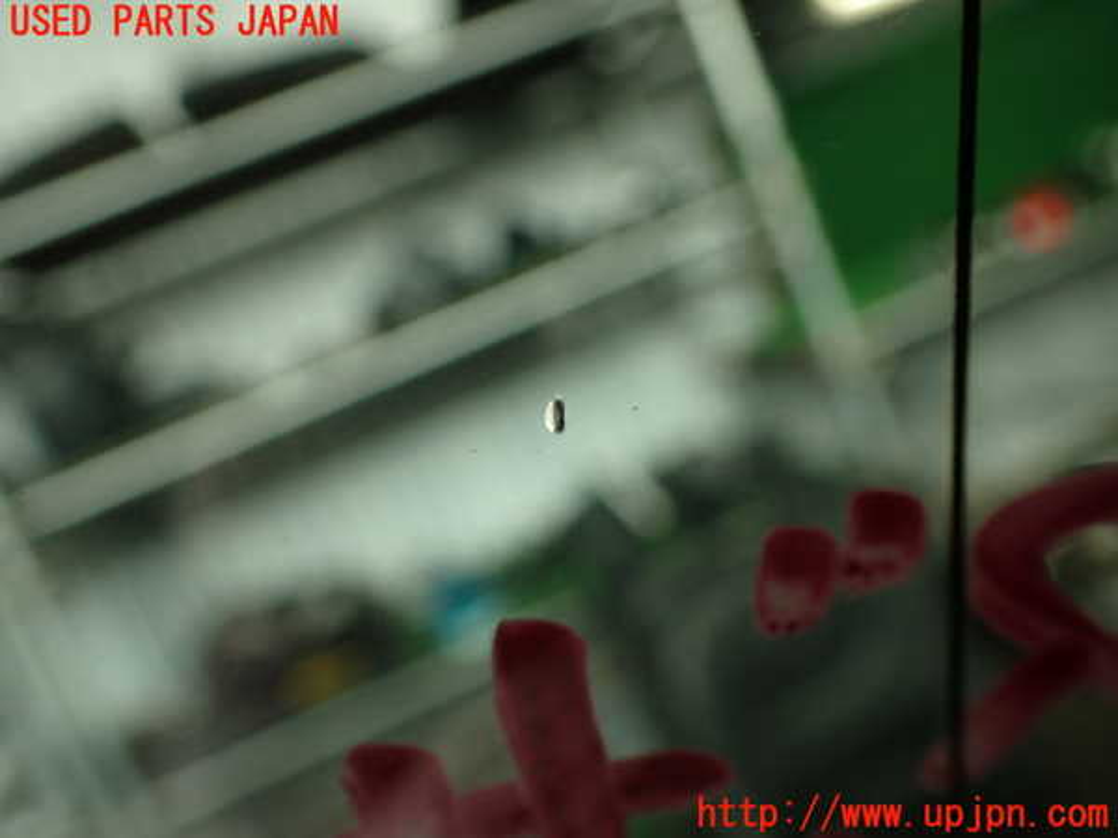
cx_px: 559
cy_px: 419
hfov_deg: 56.8
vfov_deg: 44.2
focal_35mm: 32
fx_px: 1034
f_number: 2.4
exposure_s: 1/40
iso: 200
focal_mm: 5.79
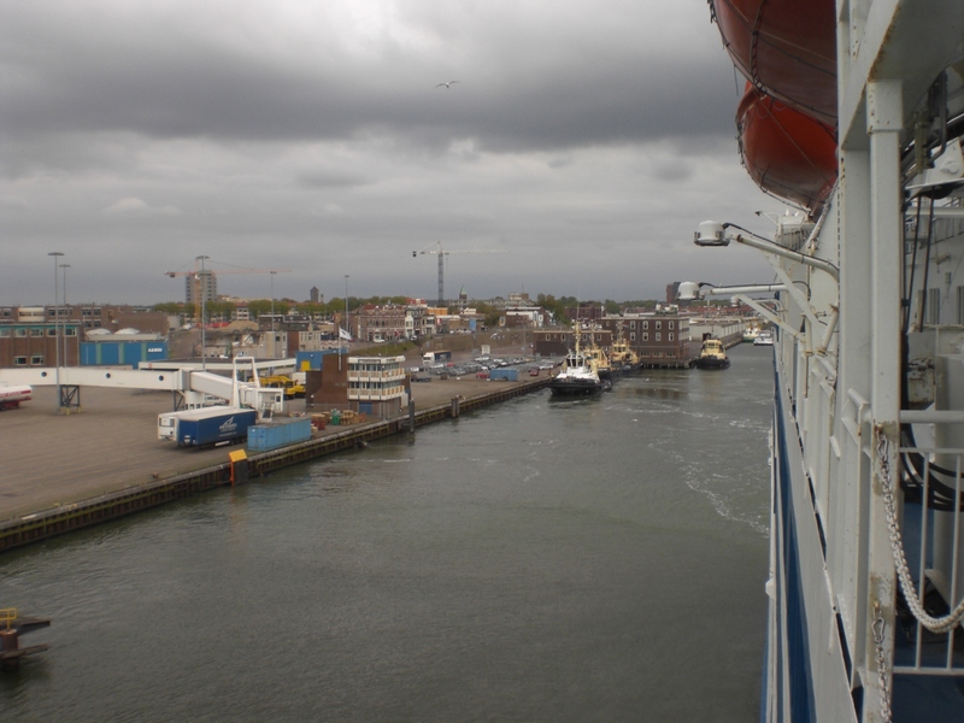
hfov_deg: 49.0
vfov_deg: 37.7
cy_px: 362
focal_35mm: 38
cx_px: 482
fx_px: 1058
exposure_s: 1/320
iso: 50
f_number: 4.4
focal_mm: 6.3
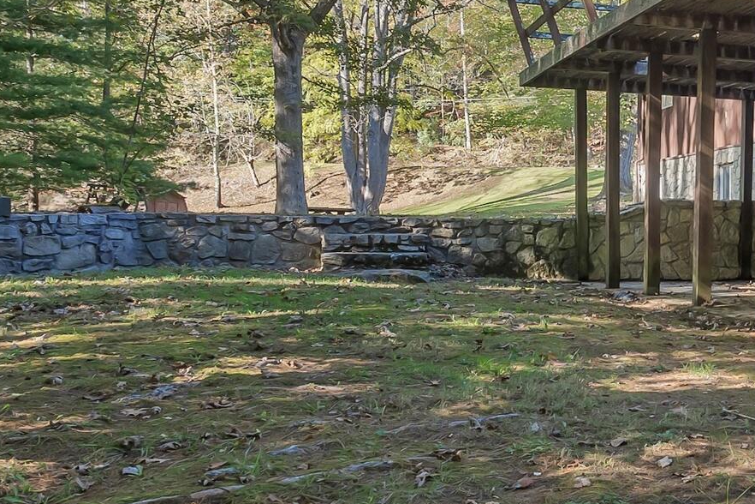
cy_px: 203
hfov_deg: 35.5
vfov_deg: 26.4
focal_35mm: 51
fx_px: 1069
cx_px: 737
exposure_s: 1/100
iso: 200
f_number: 5
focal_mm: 12
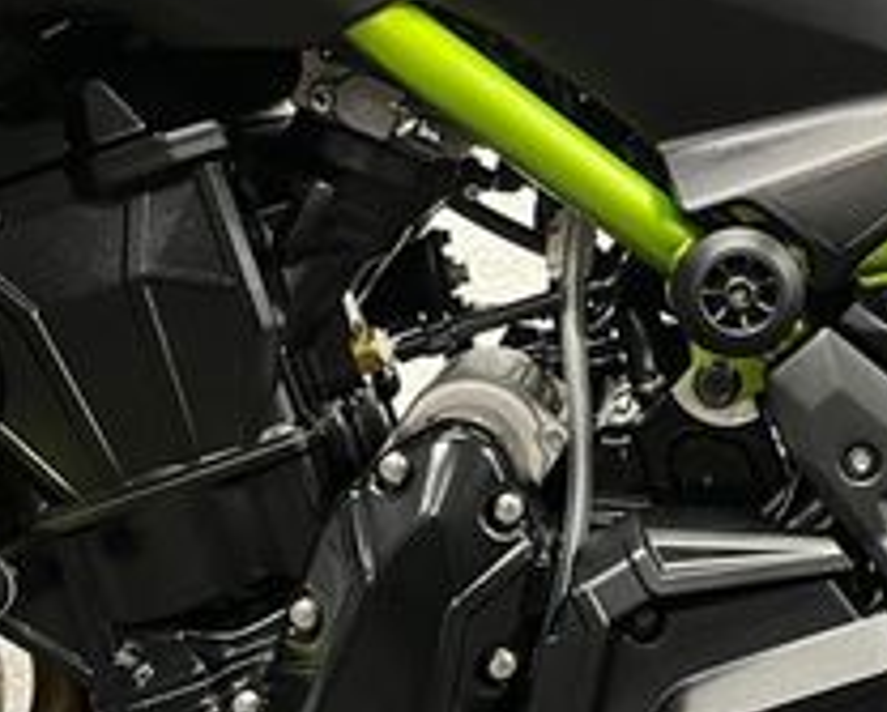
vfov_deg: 19.7
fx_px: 2051
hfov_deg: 24.1
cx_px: 678
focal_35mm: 78
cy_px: 375
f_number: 1.6
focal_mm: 5.1
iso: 500
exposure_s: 1/33
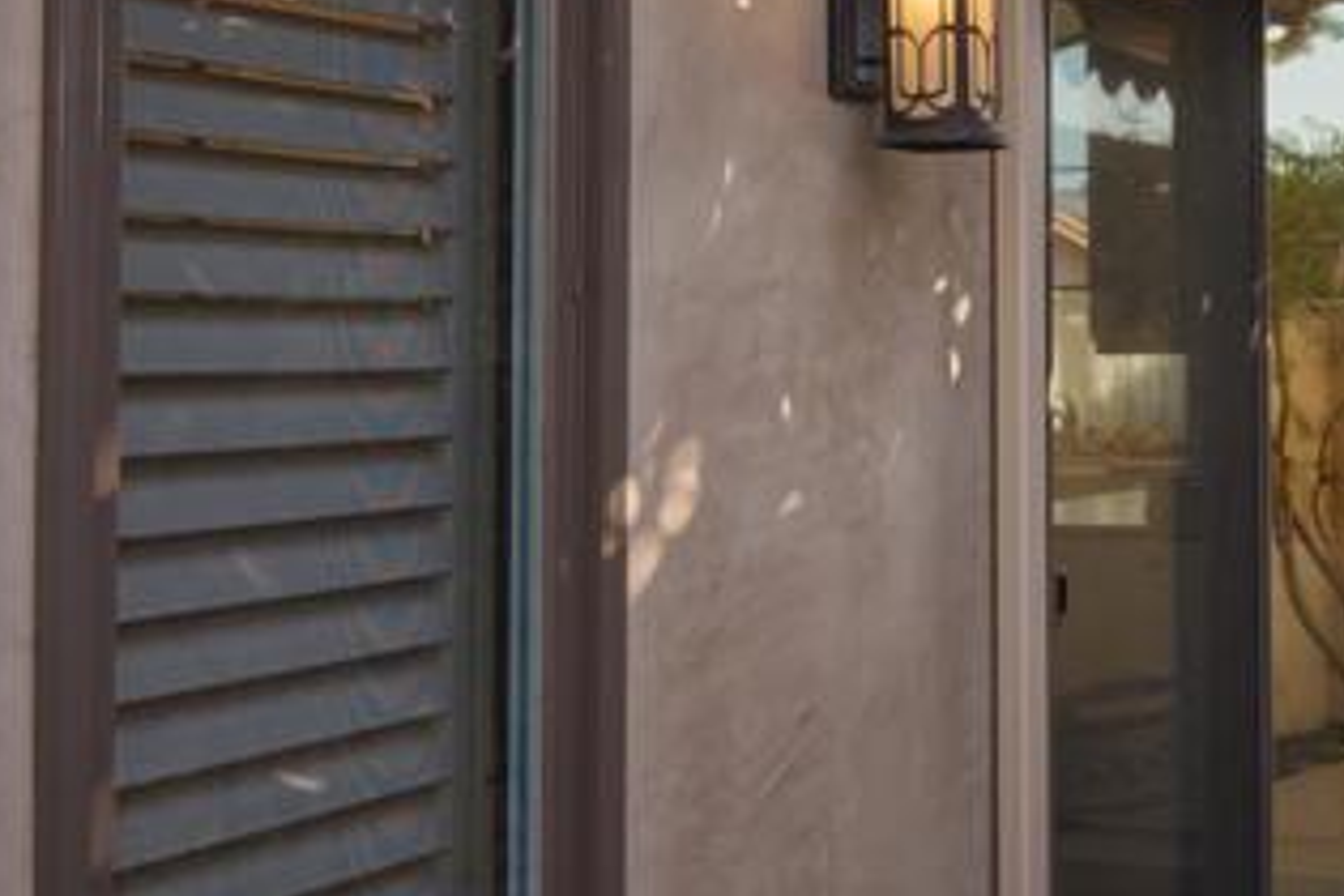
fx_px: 2277
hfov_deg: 31.6
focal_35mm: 61
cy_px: 239
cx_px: 1169
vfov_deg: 22.1
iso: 100
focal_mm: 30
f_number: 11
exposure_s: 1/40
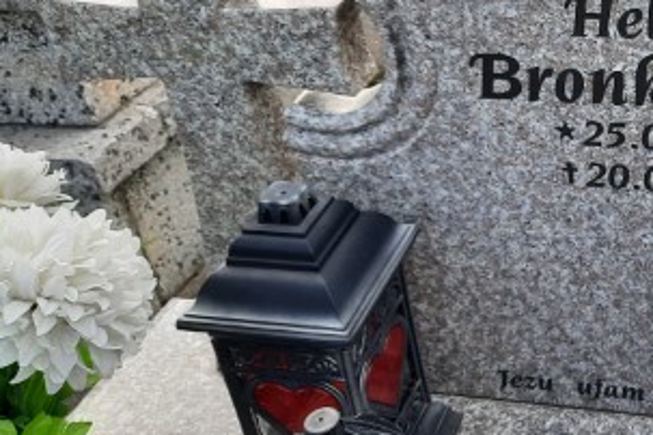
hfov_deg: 33.5
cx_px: 634
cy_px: 106
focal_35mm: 55
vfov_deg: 24.3
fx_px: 998
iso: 32
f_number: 2
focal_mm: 4.6
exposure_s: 1/382
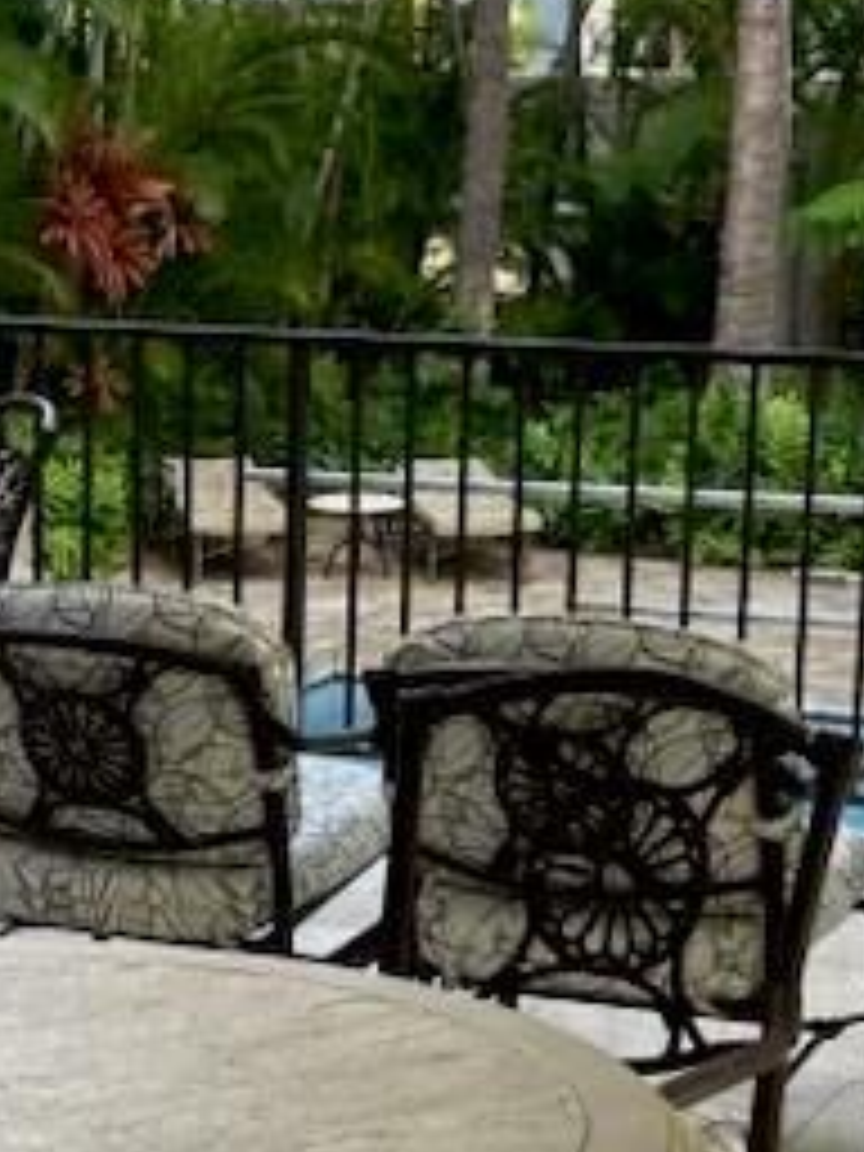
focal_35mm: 104
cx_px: 90
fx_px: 3461
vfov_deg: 18.8
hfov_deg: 14.1
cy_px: 796
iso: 32
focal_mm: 4.2
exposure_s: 1/146
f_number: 1.6
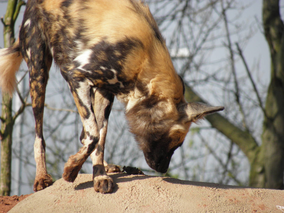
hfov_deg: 2.9
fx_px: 5546
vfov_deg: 2.2
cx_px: 142
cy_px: 106
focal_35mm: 676
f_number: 5
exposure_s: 1/500
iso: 125
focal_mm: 119.6
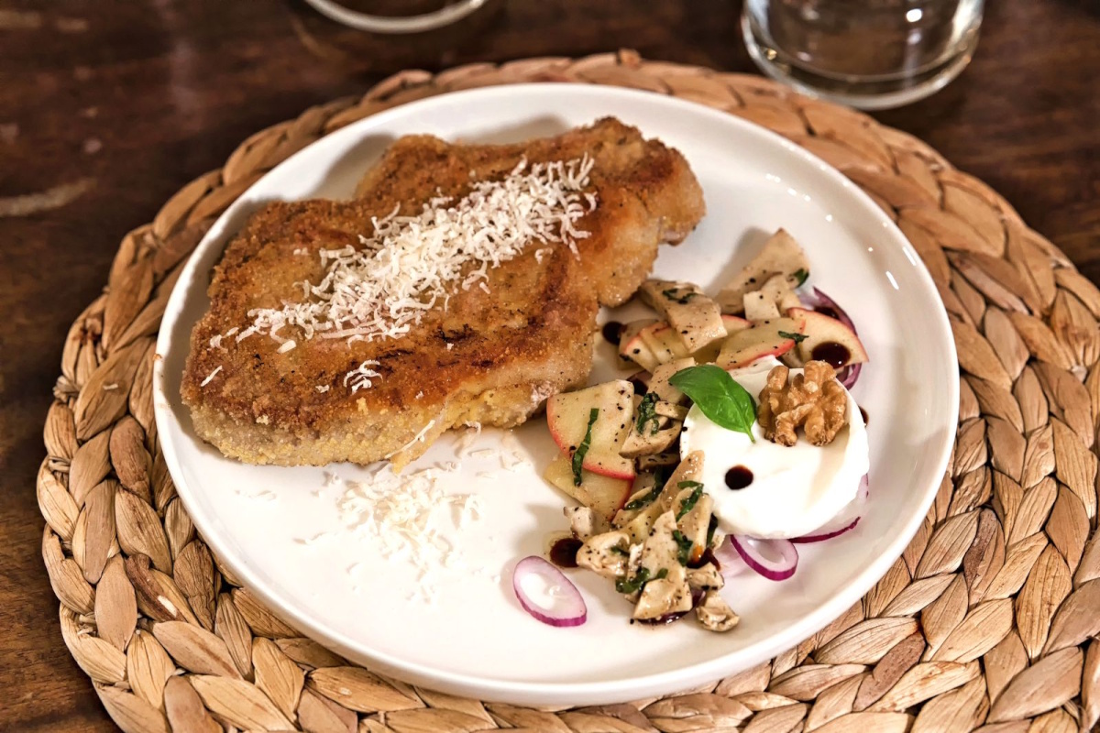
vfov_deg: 16.1
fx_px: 2597
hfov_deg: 23.9
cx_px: 550
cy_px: 366
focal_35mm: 85
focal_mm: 85
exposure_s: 1/250
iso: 2500
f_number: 4.5
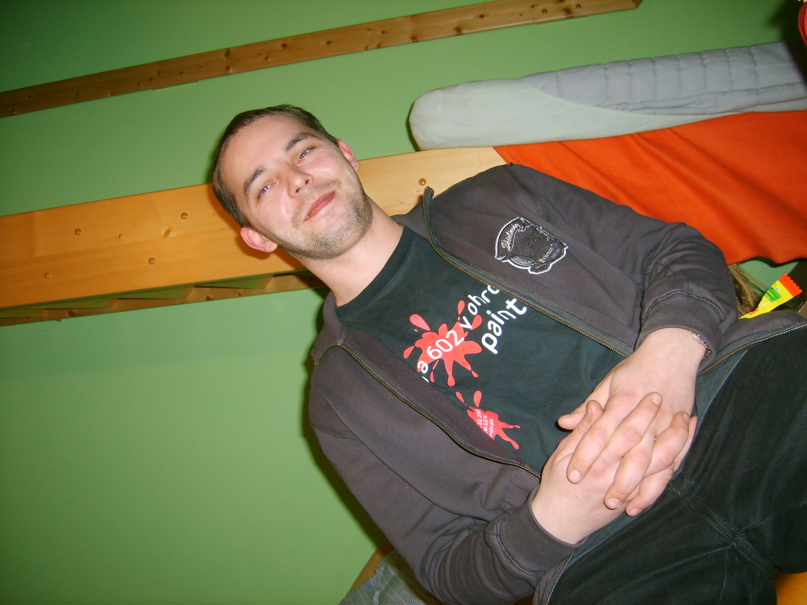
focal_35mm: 35
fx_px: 816
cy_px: 302
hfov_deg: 52.6
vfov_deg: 40.7
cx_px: 404
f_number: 2.8
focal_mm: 5.8
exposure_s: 1/30
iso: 100
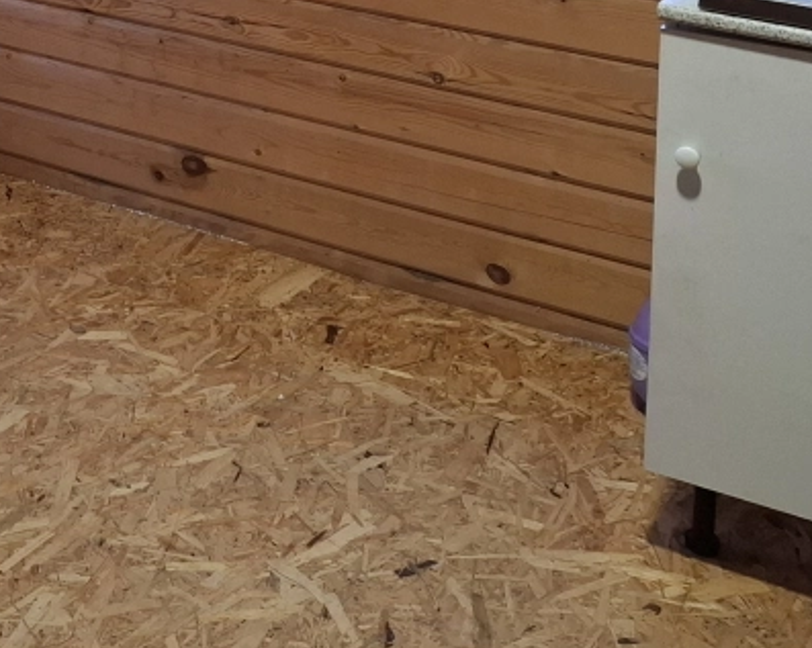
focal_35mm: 71
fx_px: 1705
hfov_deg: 24.5
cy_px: -299
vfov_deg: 19.1
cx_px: -139
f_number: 1.8
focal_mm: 5.54
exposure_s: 1/50
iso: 200
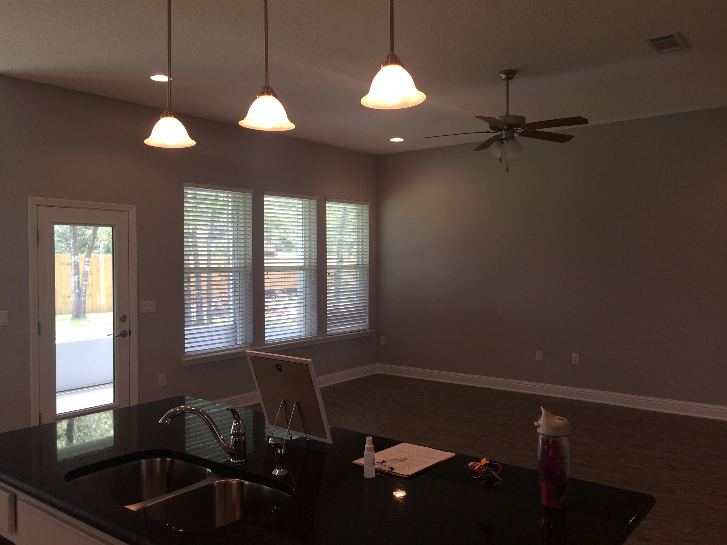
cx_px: 364
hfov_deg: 61.7
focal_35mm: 29
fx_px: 609
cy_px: 272
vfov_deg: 48.2
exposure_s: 1/40
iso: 40
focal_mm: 4.15
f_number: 2.2
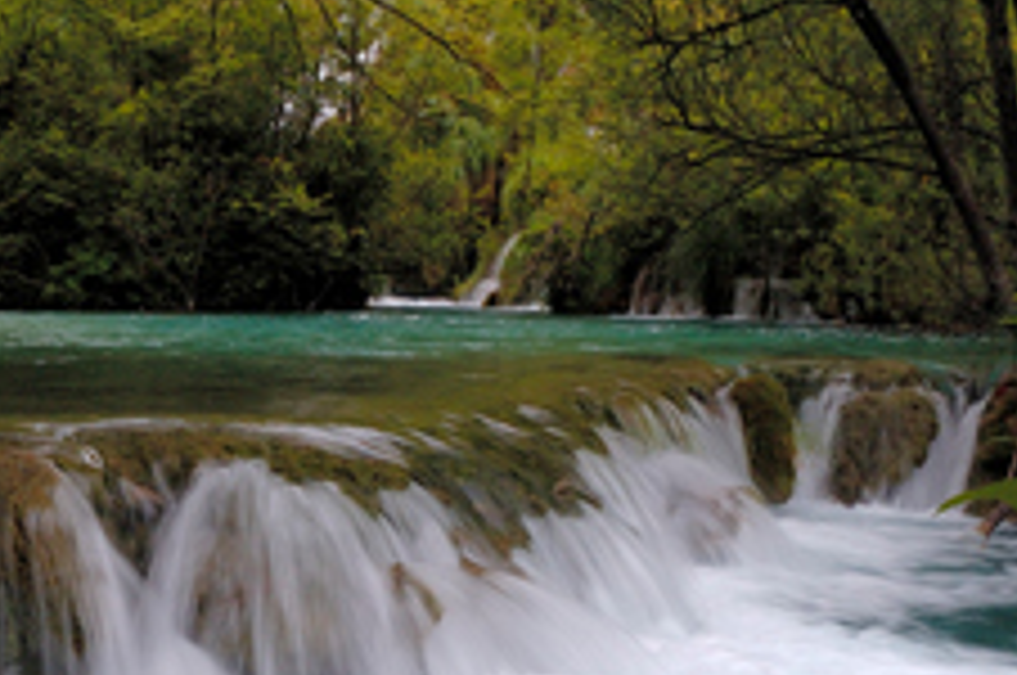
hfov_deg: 36.2
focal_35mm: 55
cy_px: 601
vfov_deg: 23.9
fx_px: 1552
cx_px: 410
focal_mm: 18
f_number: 13
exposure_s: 1/10
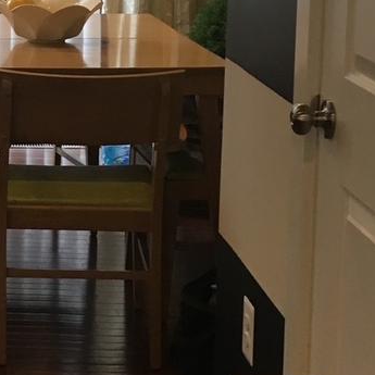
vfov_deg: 15.1
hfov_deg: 14.0
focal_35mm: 114
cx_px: -246
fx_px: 1397
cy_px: 52
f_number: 2.2
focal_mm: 4.15
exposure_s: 1/30
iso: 80
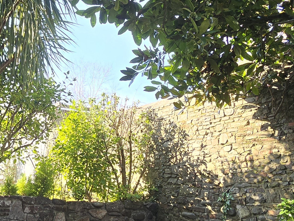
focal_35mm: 41
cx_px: 55
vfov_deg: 35.1
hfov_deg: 43.4
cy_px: 93
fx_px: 348
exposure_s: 1/190
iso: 50
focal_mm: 2.2
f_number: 2.2
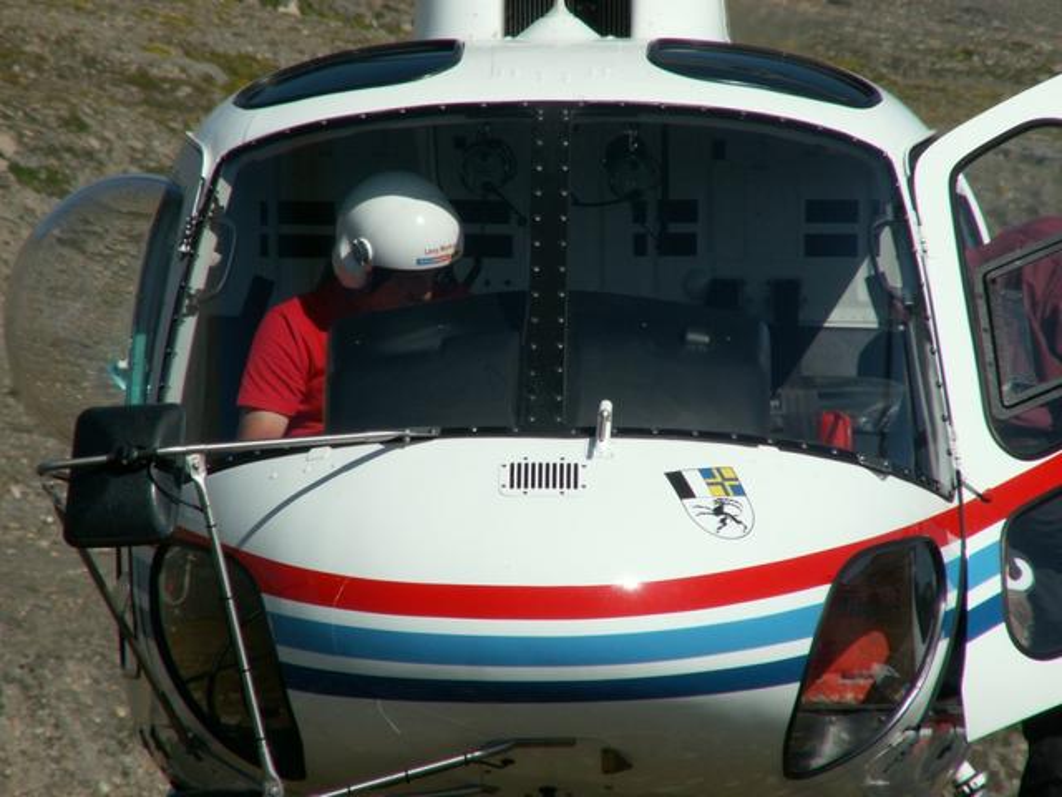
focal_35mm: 420
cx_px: 531
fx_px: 12885
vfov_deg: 3.5
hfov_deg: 4.7
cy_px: 398
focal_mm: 69.45
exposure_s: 1/400
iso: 50
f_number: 8
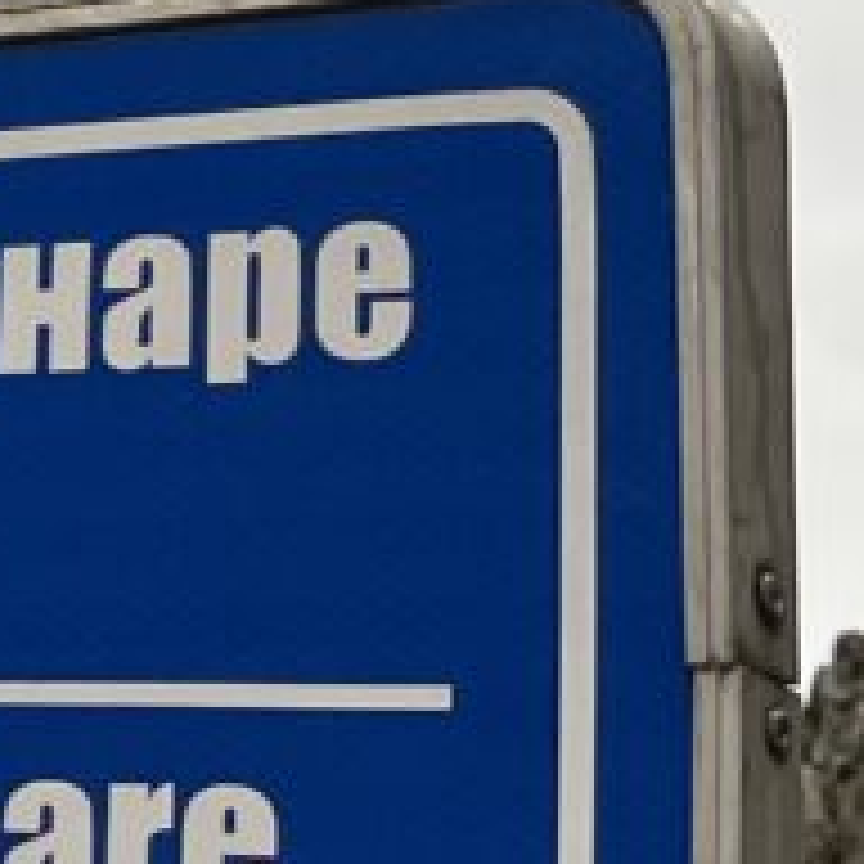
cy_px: -130
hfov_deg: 7.6
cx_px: -2223
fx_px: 5196
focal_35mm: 184
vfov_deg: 9.4
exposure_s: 1/288
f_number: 1.6
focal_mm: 5.1
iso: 40
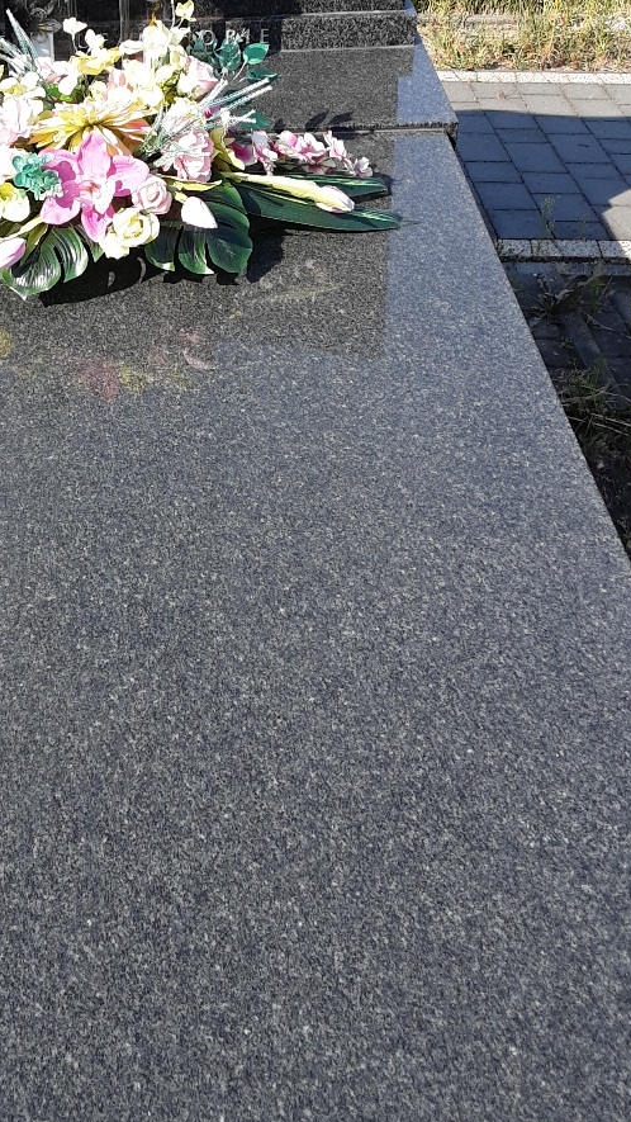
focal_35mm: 45
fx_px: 1338
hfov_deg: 25.9
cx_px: 91
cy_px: 401
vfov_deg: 45.0
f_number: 1.9
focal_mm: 2.9
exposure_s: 1/909
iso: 40
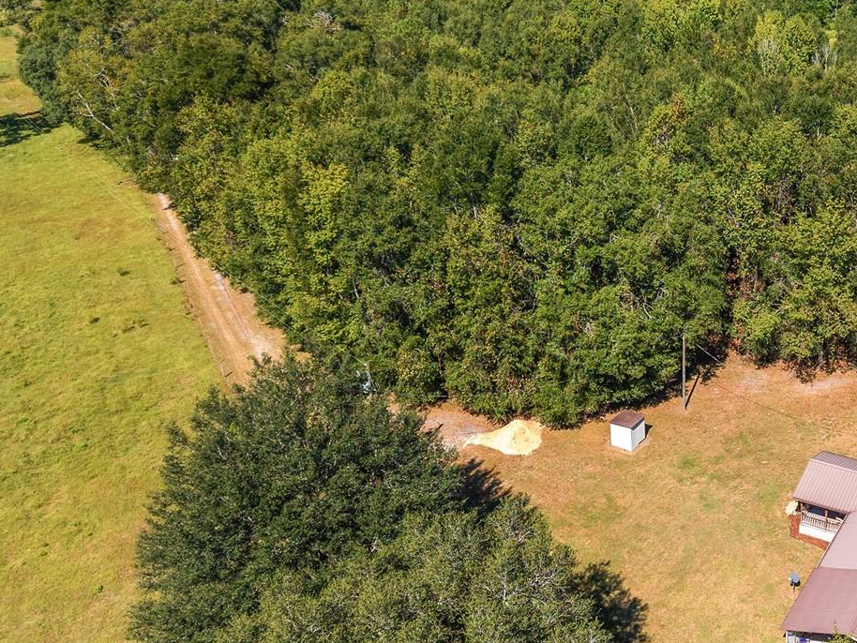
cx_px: 739
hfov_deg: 41.9
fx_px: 1040
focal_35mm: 42
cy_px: 256
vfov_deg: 34.2
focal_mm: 8.67
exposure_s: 1/3200
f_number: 1.8
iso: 190
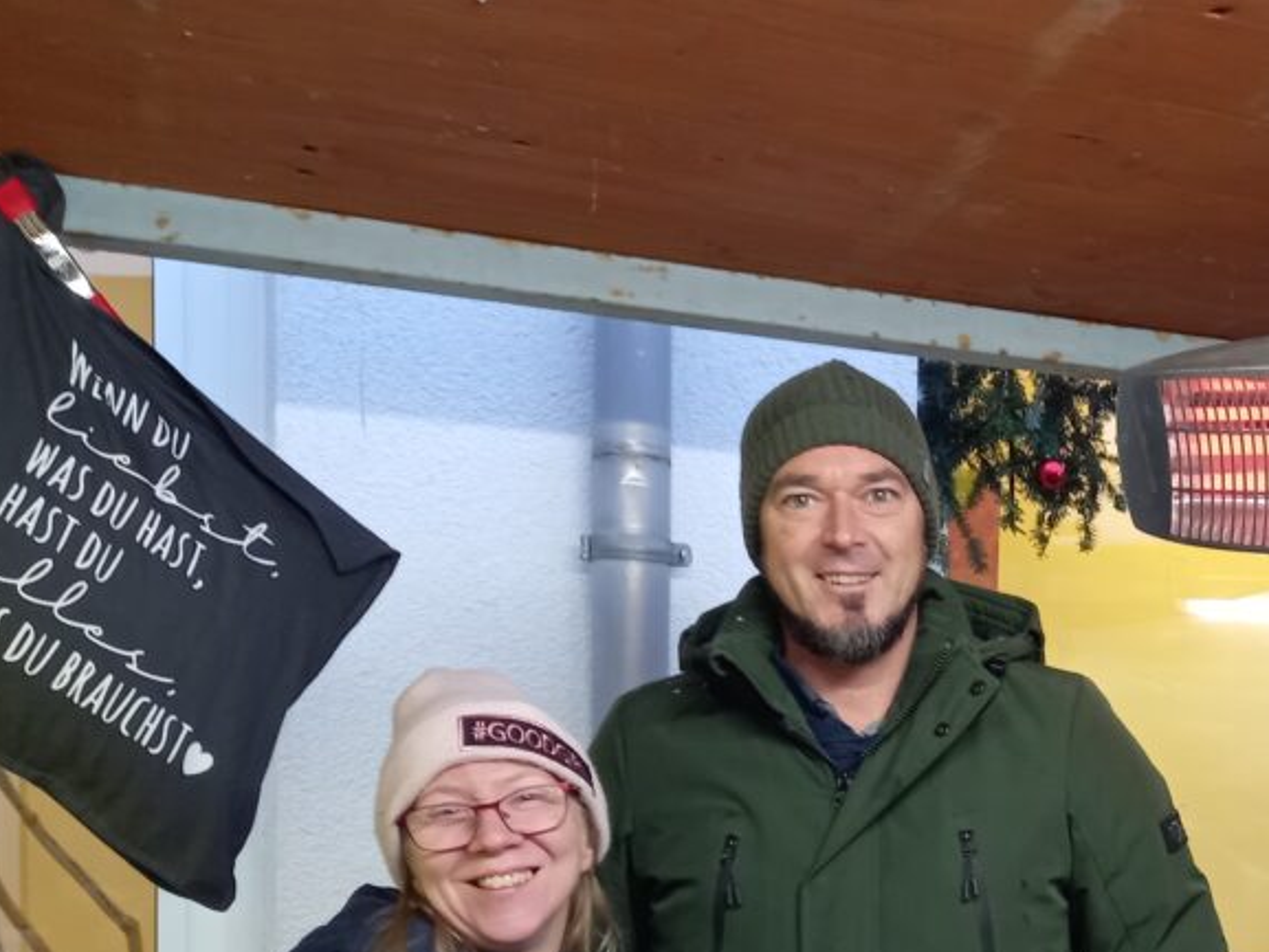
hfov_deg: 34.8
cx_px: 1128
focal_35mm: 52
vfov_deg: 27.0
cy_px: 866
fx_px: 1907
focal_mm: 4.6
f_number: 2
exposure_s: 1/24
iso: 200
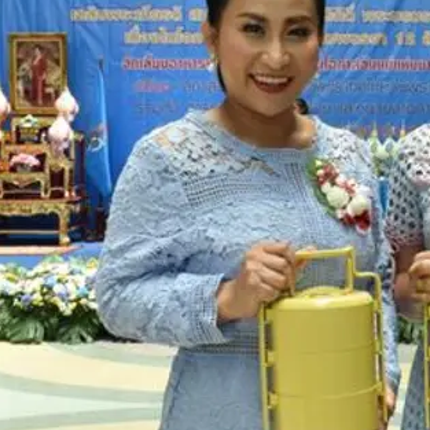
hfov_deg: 22.9
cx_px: 403
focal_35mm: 73
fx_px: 1027
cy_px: 181
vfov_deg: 23.6
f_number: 20
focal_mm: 23
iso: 1000
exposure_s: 1/50
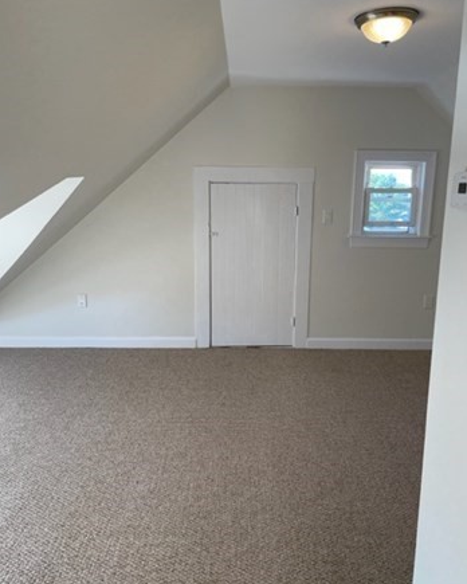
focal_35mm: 28
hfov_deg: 51.5
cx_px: 240
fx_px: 484
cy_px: 270
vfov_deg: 62.1
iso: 80
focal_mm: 4.2
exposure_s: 1/120
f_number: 1.6
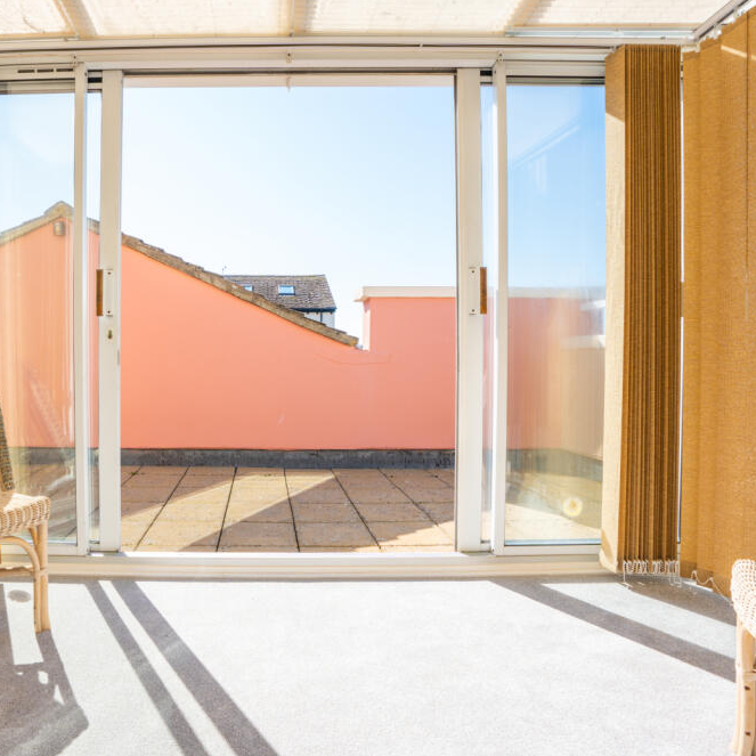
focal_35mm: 21
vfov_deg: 72.1
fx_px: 519
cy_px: 369
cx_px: 268
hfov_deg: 70.6
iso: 200
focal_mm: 16
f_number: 11
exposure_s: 1/80
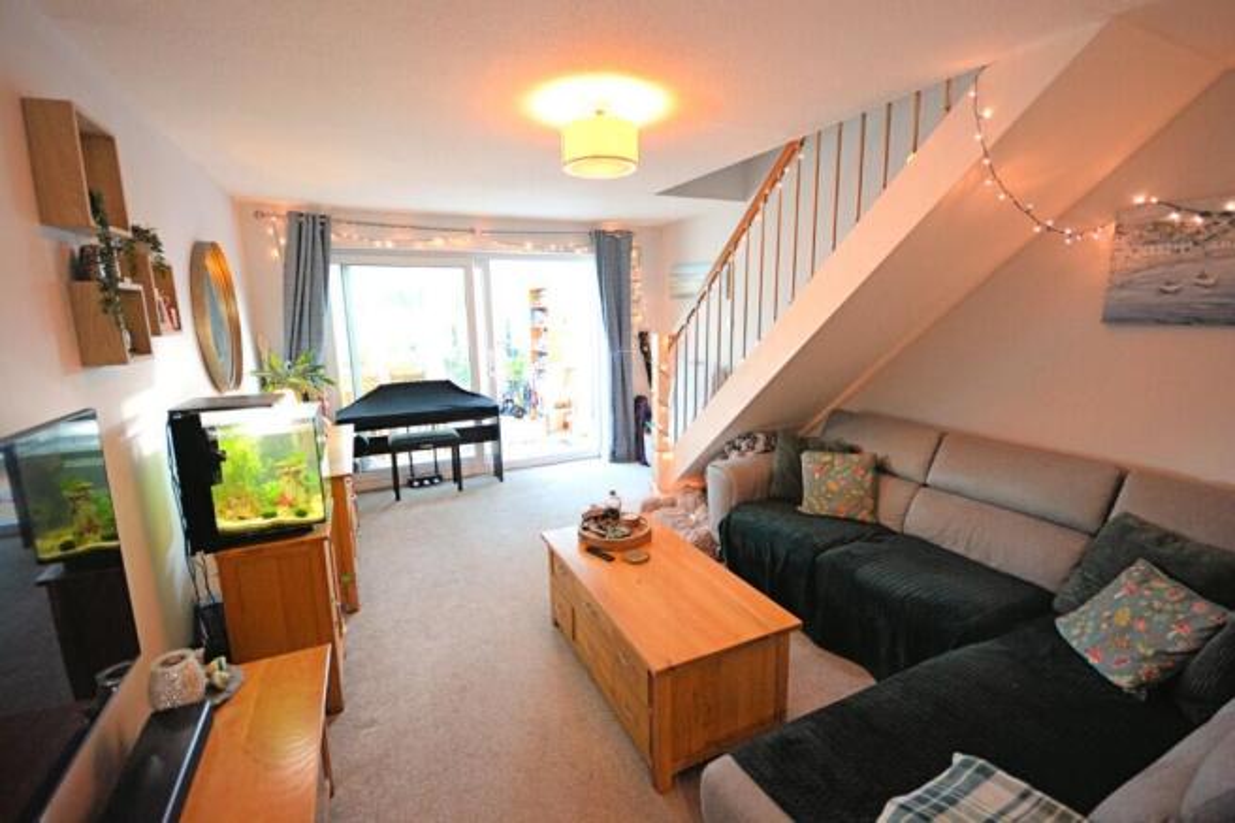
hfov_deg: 100.4
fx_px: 514
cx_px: 618
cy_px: 412
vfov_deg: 77.3
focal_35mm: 15
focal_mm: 10
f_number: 4
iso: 1600
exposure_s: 1/30
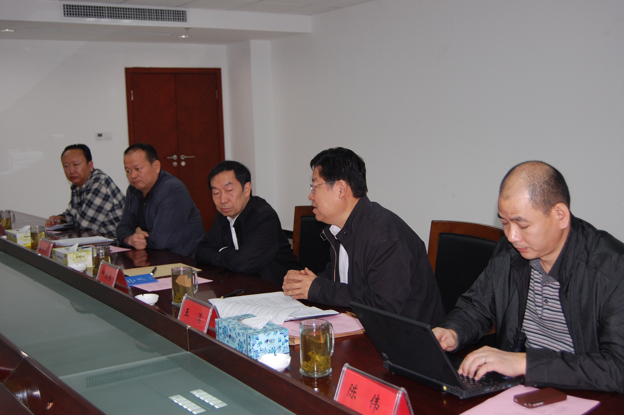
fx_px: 779
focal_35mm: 45
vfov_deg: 29.8
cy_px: 208
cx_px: 312
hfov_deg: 43.6
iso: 400
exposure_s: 1/60
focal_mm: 30
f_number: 4.2
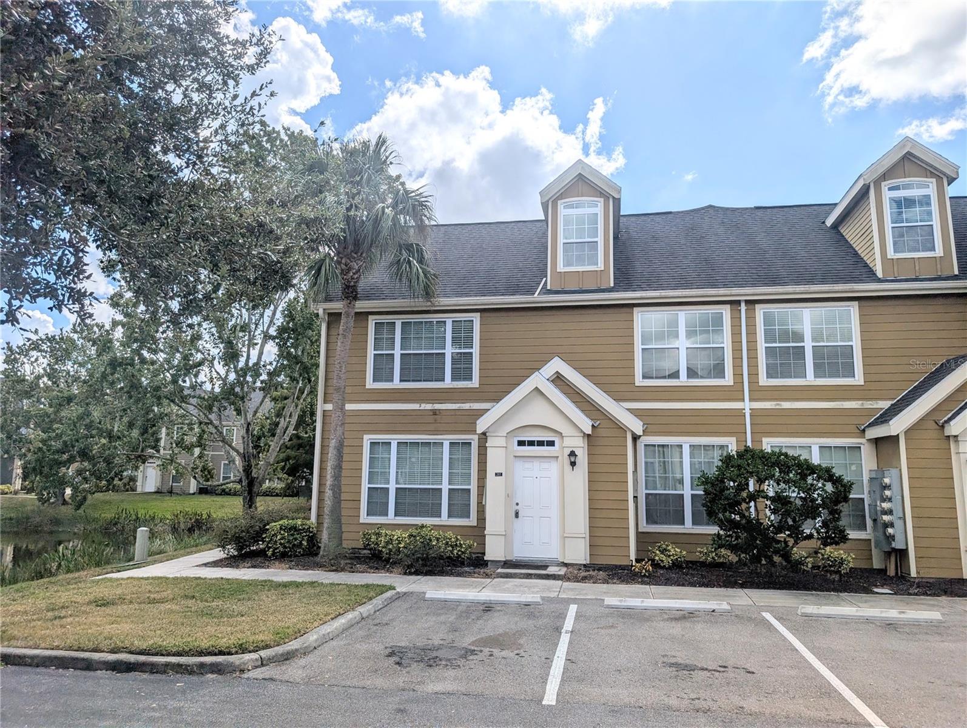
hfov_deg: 71.5
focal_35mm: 24
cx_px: 484
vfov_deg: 56.9
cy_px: 364
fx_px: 671
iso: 21
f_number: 1.68
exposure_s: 1/3774
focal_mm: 6.9
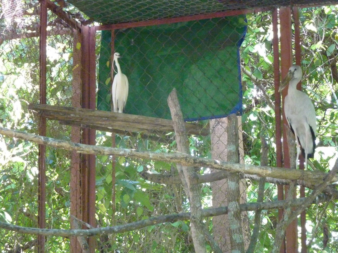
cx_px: 169
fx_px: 1435
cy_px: 126
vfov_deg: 10.1
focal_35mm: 147
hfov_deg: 13.4
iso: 800
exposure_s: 1/80
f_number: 4.5
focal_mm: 24.1
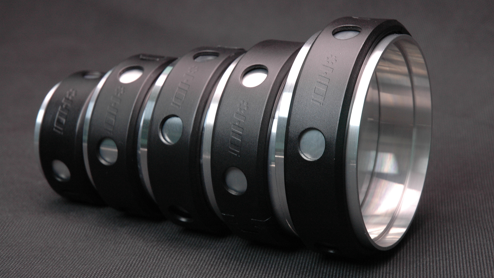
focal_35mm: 110
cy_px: 128
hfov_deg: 19.5
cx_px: 247
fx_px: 1441
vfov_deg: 11.0
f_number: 8
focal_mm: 70
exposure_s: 1/20
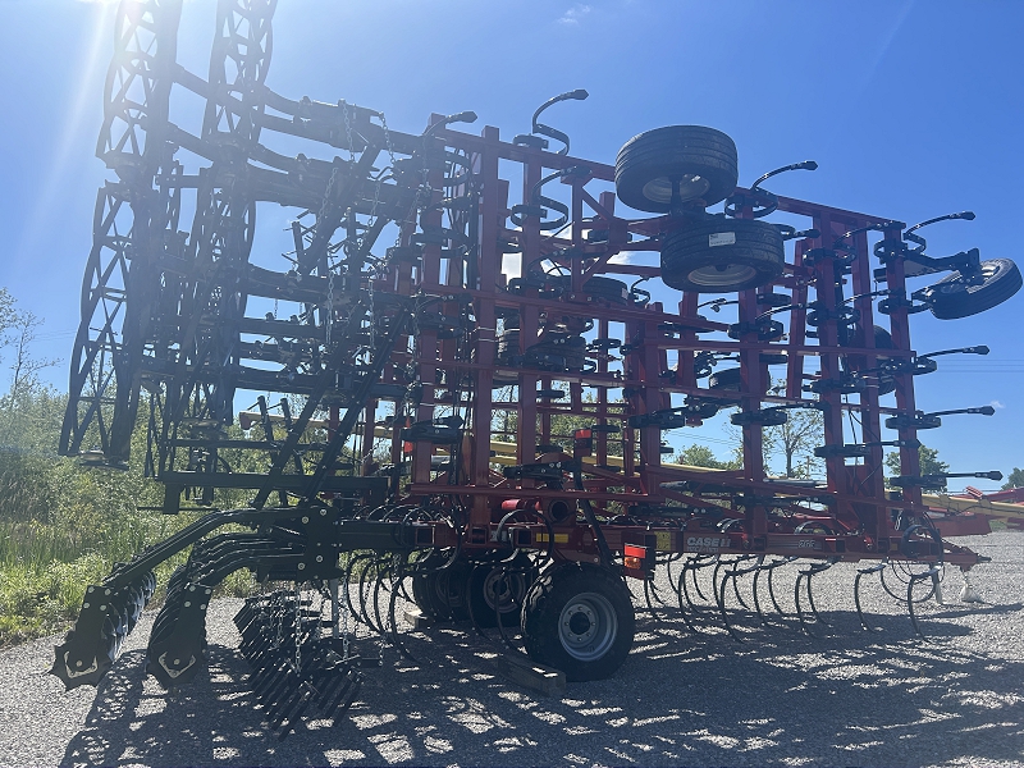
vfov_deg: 53.1
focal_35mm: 26
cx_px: 512
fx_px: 769
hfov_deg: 67.3
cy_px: 384
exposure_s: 1/3968
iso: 50
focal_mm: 5.7
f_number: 1.5
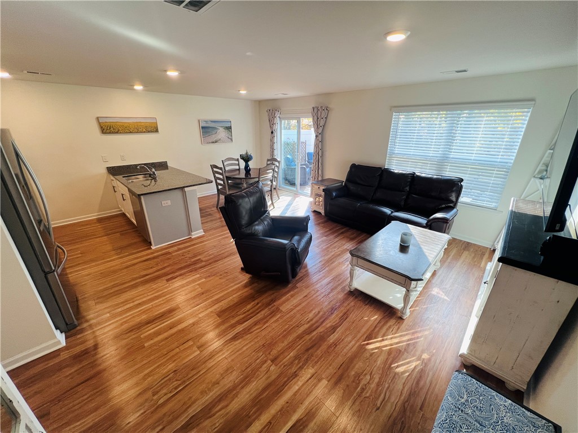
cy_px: 216
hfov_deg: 106.2
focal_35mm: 13
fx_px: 217
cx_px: 289
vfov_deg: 89.9
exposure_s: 1/120
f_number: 1.8
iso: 100
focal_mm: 1.57
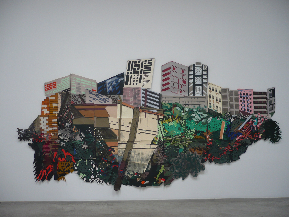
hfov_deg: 52.6
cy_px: 108
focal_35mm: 35
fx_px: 292
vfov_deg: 40.7
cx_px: 144
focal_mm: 5.8
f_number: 2.8
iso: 100
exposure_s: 1/60
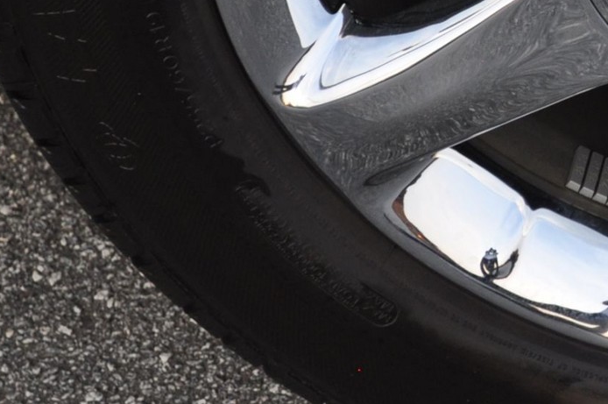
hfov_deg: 9.4
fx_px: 3644
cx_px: 805
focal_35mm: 216
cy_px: -106
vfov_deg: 6.3
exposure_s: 1/125
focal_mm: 40
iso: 400
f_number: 5.6
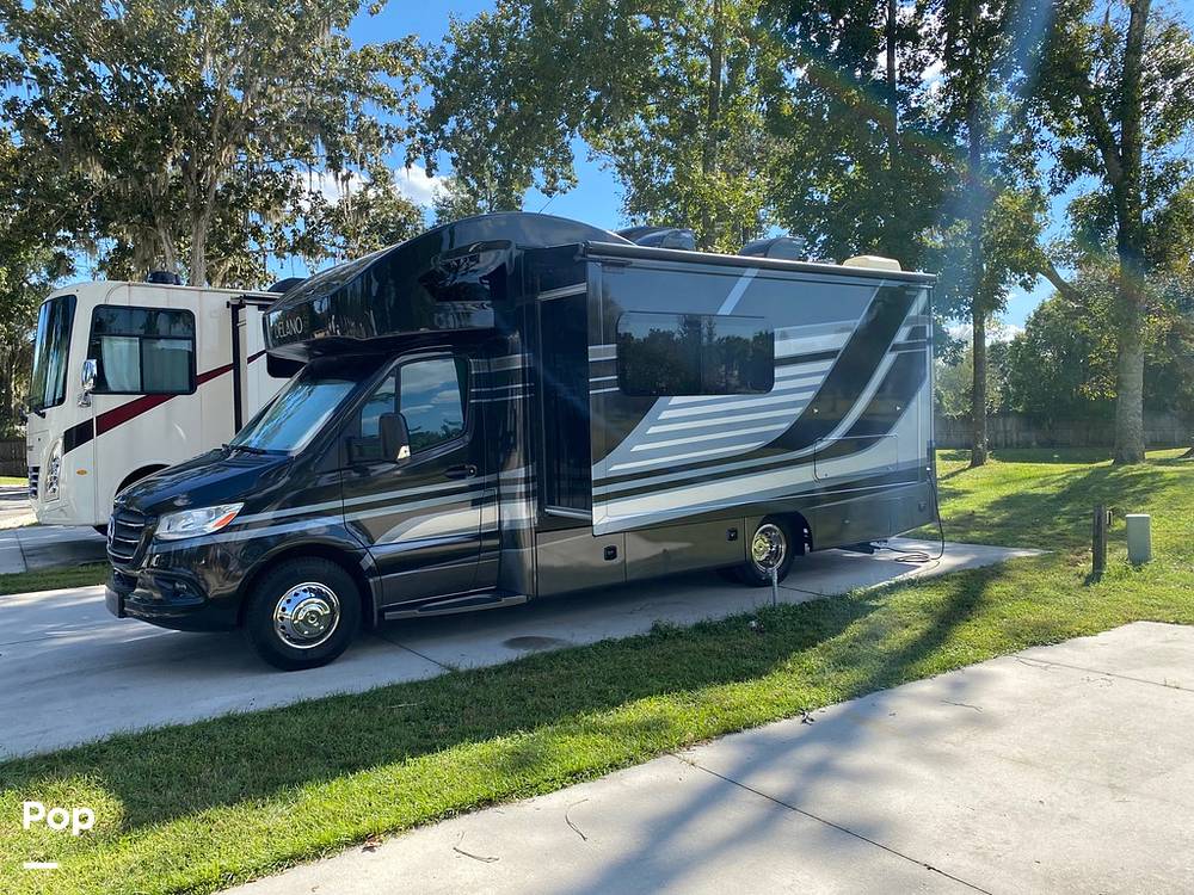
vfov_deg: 53.1
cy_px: 448
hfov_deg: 67.3
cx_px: 597
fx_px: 897
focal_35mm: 26
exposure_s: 1/973
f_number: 1.8
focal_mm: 4.25
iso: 32
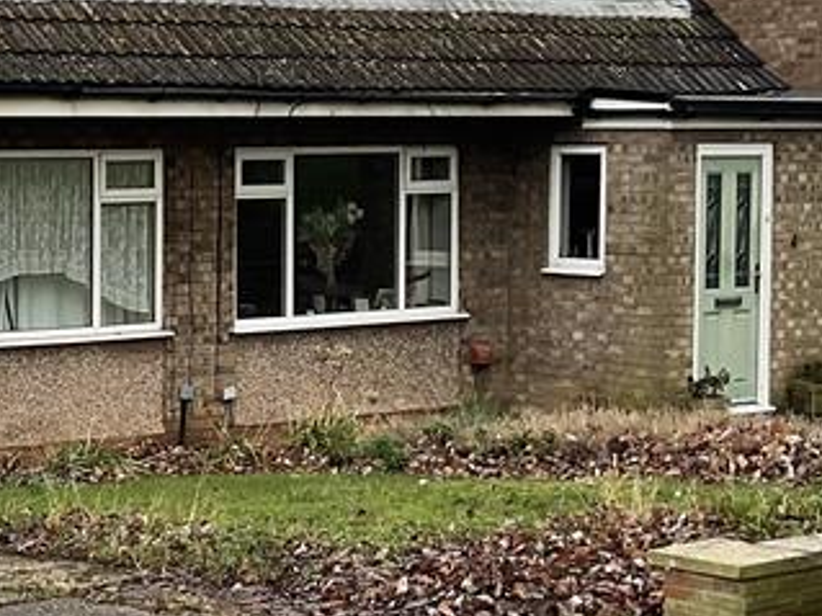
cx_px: -188
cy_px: 268
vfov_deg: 15.9
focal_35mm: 93
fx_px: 2208
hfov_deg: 19.7
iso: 16
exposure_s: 1/102
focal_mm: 3
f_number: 1.8
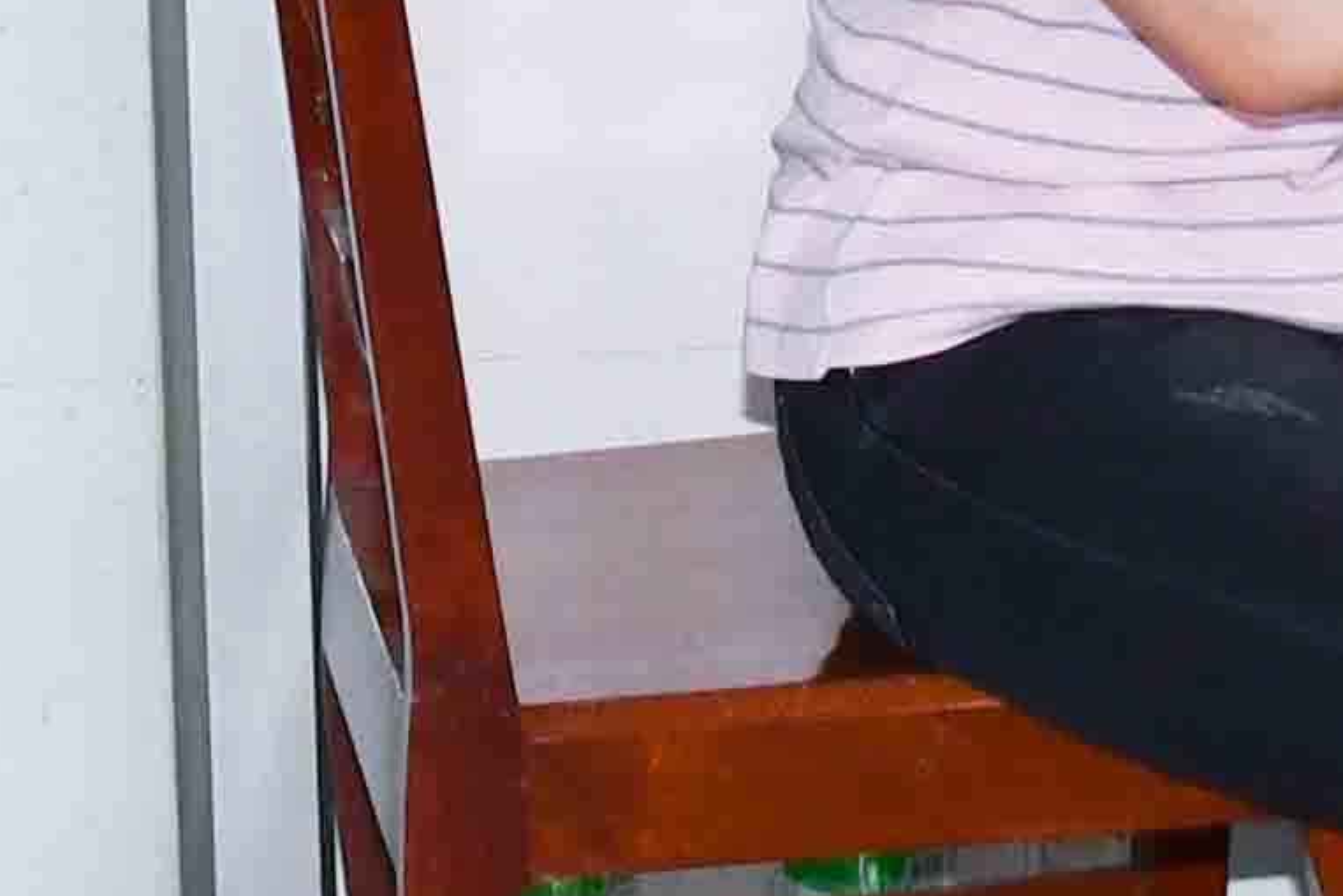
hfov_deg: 10.4
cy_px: -1565
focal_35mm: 197
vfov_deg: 6.5
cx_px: 1141
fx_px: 7350
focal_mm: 18
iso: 560
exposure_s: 1/60
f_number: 4
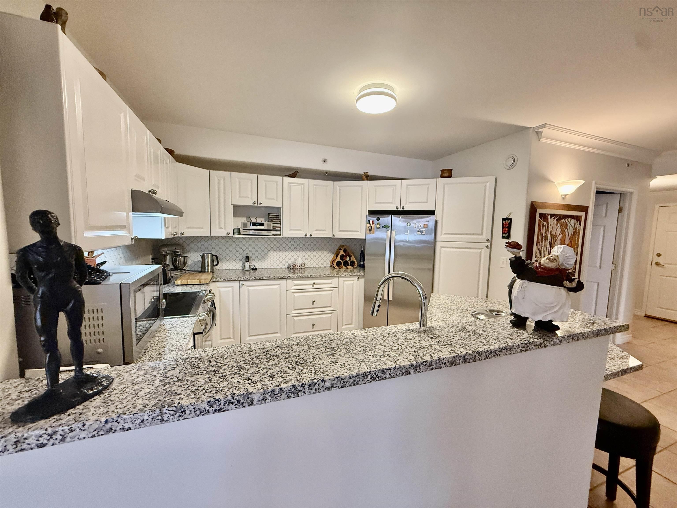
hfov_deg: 102.1
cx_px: 338
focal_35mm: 14
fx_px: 274
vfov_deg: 85.7
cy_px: 254
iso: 320
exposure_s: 1/60
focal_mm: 2.22
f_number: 2.2
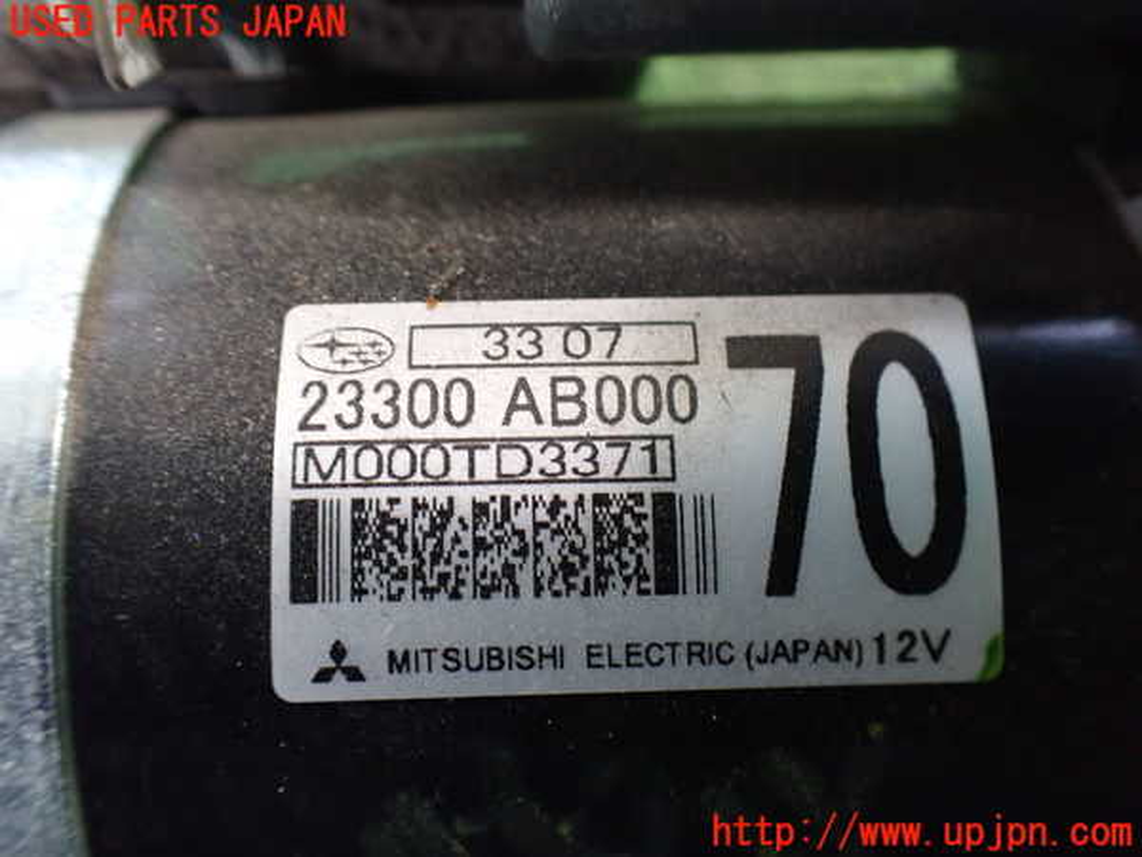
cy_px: 428
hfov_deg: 60.0
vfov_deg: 46.8
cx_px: 571
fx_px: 990
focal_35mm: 30
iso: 1000
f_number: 2.3
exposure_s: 1/30
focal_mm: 5.4
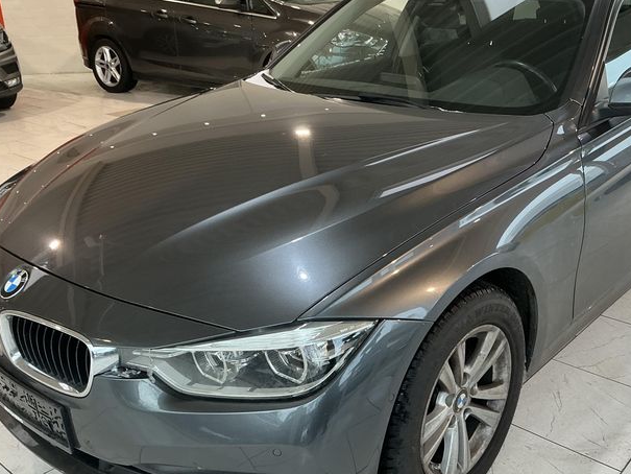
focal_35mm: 37
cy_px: 244
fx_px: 675
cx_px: 391
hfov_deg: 49.7
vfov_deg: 38.7
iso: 64
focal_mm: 3
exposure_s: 1/92
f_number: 1.8
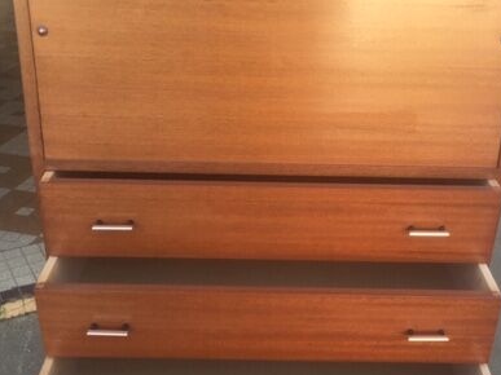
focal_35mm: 48
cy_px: 217
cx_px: 267
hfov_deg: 39.7
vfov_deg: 30.2
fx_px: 694
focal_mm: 4.15
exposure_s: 1/100
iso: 40
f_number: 2.2
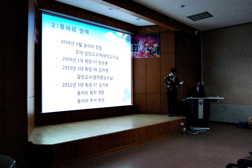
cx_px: 126
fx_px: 199
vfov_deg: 45.6
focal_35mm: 28
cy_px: 84
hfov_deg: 64.6
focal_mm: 19
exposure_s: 1/60
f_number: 3.5
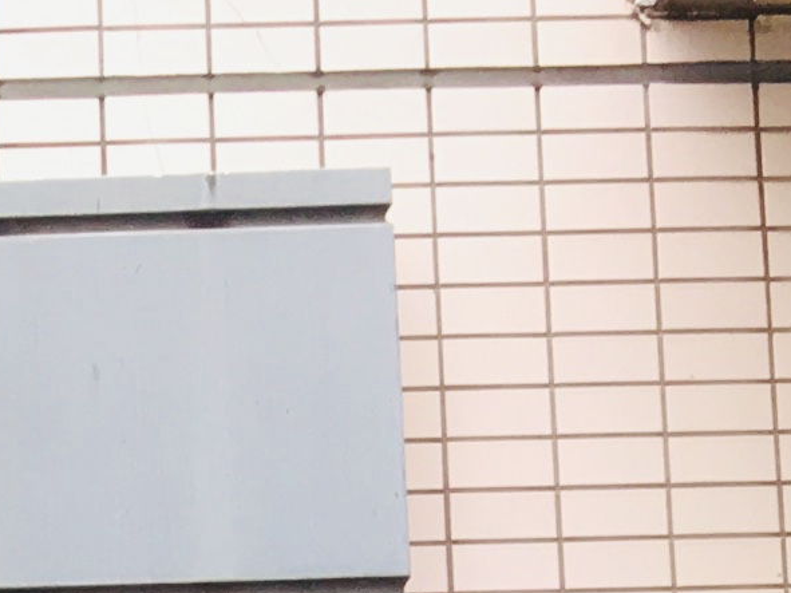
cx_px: -1512
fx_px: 4524
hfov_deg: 8.5
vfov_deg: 6.6
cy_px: 1937
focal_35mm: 198
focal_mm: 4.15
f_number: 2.2
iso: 25
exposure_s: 1/125
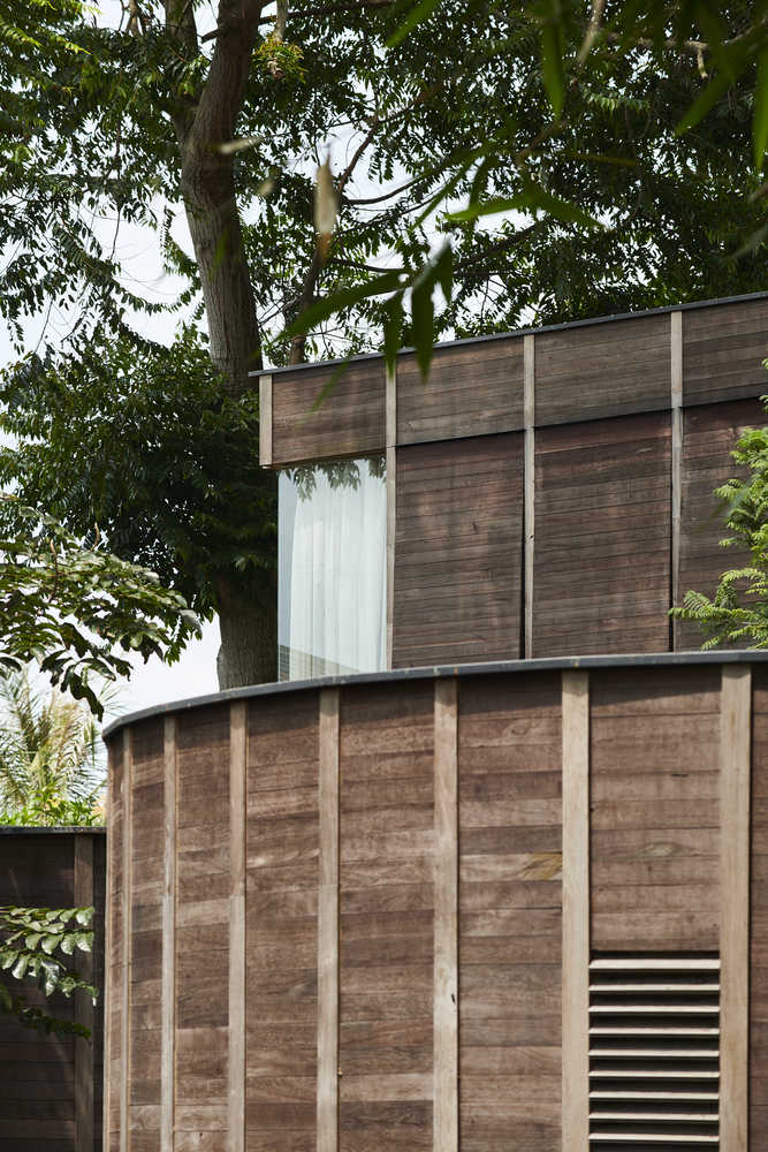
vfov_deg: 17.1
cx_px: 384
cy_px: 576
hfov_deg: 11.4
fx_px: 3838
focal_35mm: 120
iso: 100
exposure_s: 1/60
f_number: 8
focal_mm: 120
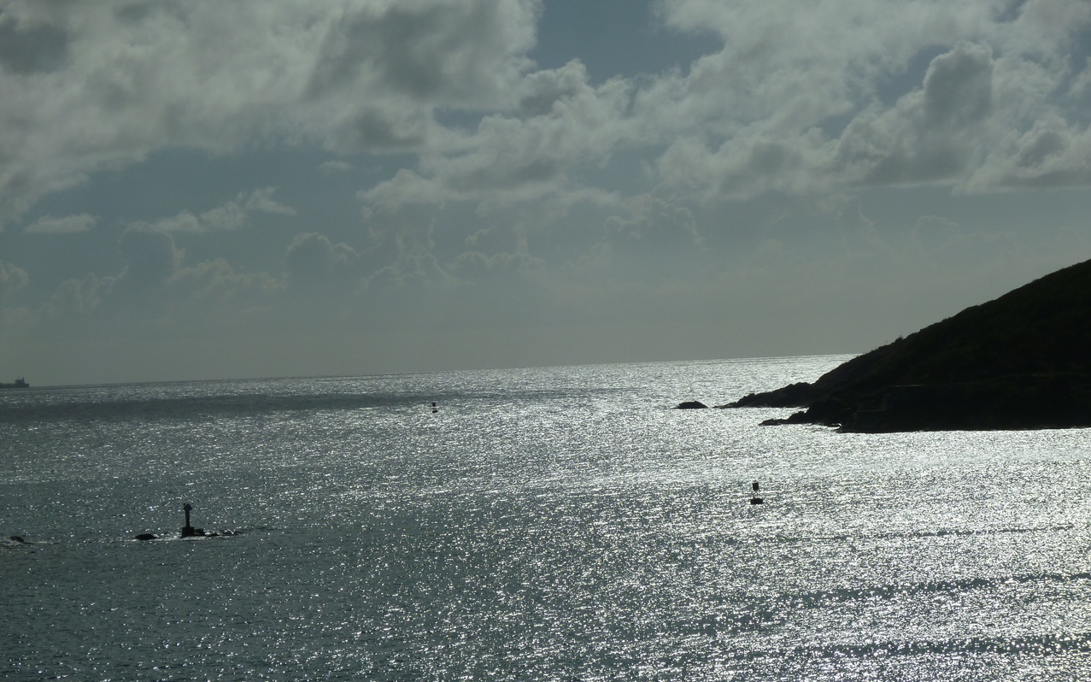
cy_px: 380
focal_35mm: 119
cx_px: 545
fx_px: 3538
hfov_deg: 17.5
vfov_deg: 11.0
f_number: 16
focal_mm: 20.2
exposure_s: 1/500
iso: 80
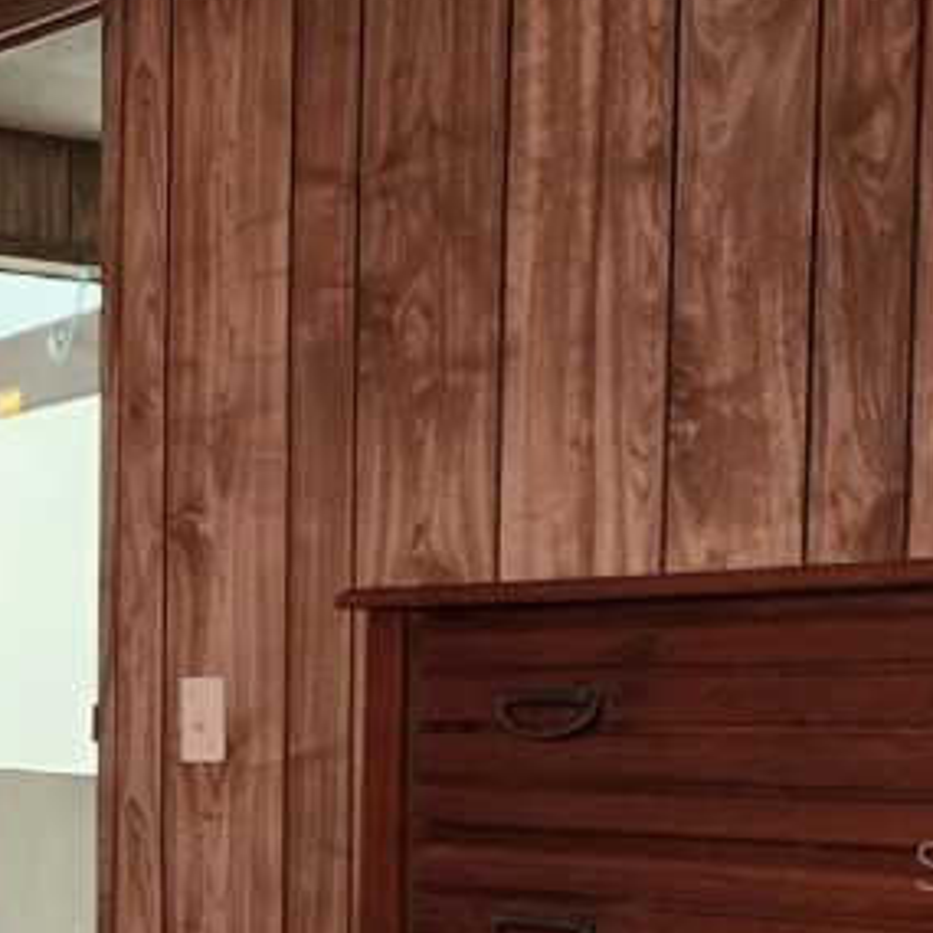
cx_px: -452
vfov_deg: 23.0
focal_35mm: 73
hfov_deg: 20.4
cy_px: 864
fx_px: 2226
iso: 250
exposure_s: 1/120
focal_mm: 6.4
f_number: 1.8
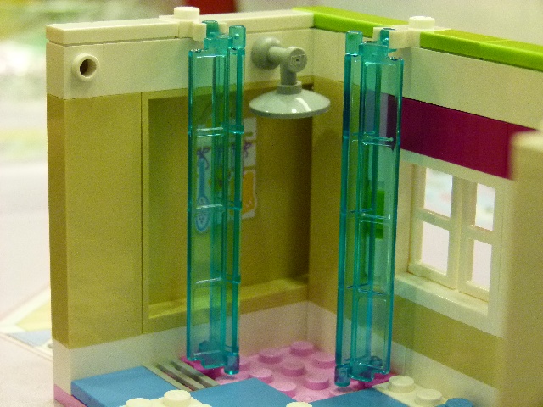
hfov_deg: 23.8
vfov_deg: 18.0
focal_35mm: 82
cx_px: 272
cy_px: 204
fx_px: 1286
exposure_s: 1/20
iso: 400
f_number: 3.4
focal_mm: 14.8
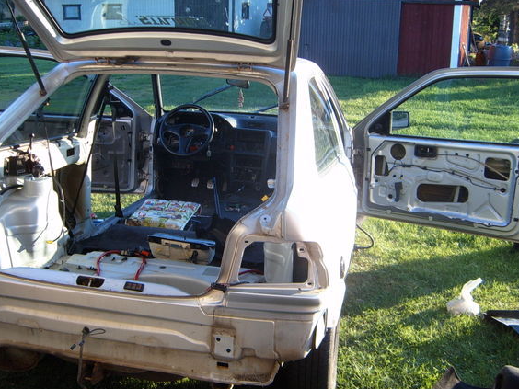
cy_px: 204
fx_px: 630
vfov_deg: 34.3
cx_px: 230
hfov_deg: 44.7
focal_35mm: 42
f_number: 2.9
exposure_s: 1/90
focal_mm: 6.2
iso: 63
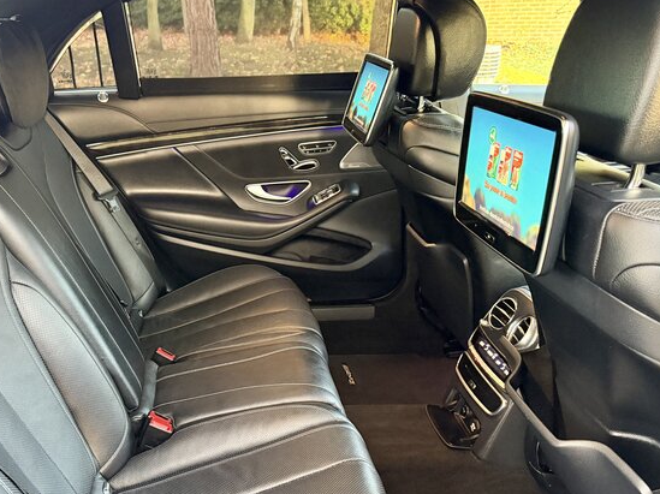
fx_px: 667
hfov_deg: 51.6
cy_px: 341
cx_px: 215
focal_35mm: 35
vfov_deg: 40.0
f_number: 1.78
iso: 800
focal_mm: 6.76
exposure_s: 1/44
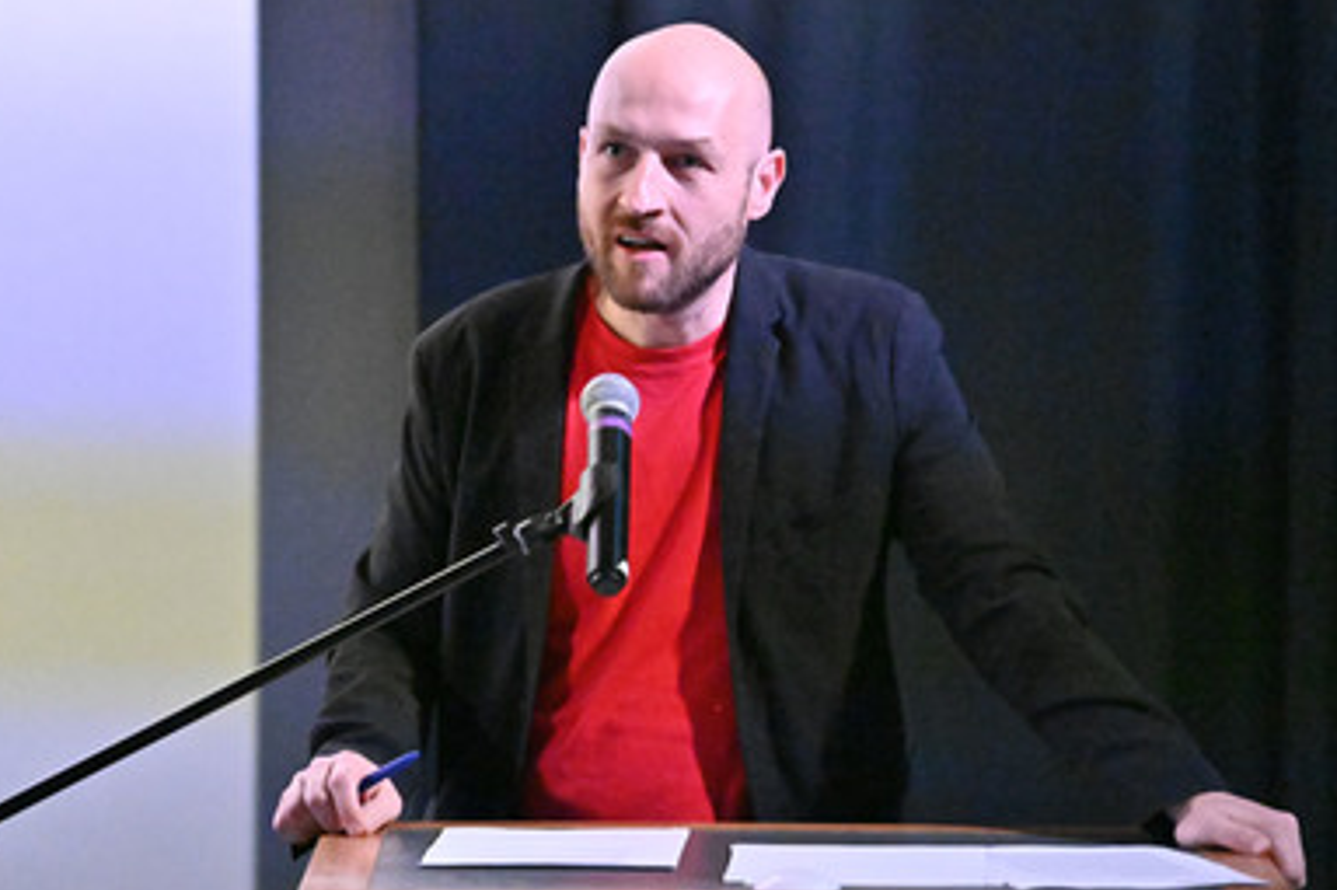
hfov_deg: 9.7
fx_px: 7870
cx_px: 763
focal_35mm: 212
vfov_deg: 6.5
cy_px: 464
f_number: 2.8
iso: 32000
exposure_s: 1/400
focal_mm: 180
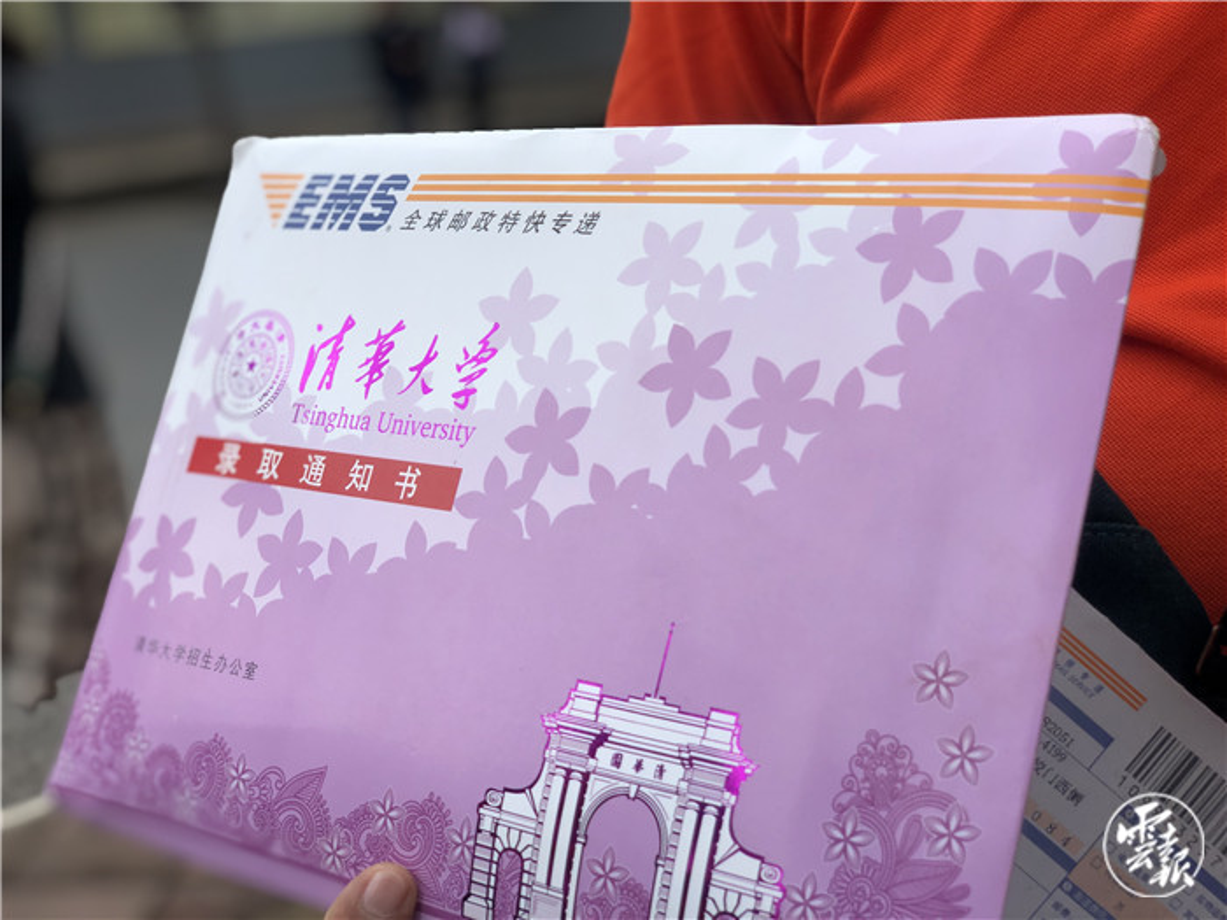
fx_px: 1843
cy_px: 460
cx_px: 614
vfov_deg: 28.0
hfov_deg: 36.8
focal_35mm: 52
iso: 16
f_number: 2.4
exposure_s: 1/340
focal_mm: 6
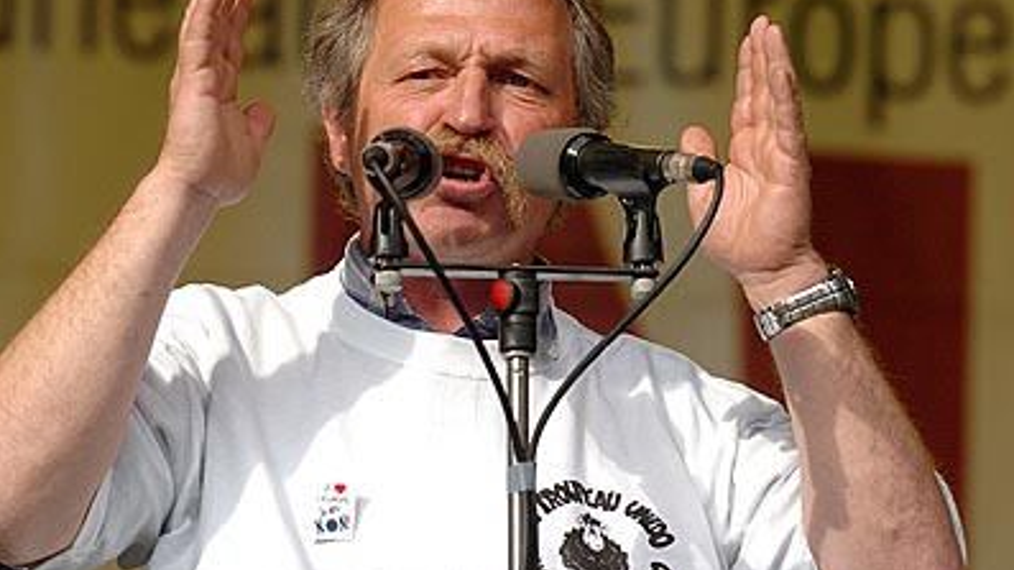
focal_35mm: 316
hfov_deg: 6.8
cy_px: 249
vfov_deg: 3.8
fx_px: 8494
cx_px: 506
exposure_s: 1/1000
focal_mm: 200
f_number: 5.6
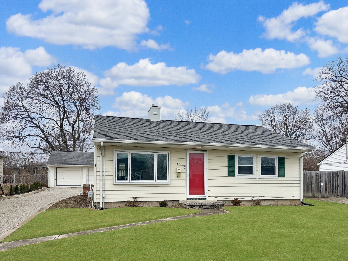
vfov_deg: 53.1
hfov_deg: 67.3
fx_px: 261
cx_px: 174
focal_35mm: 26
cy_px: 130
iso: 50
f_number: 1.6
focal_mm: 5.96
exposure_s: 1/1984
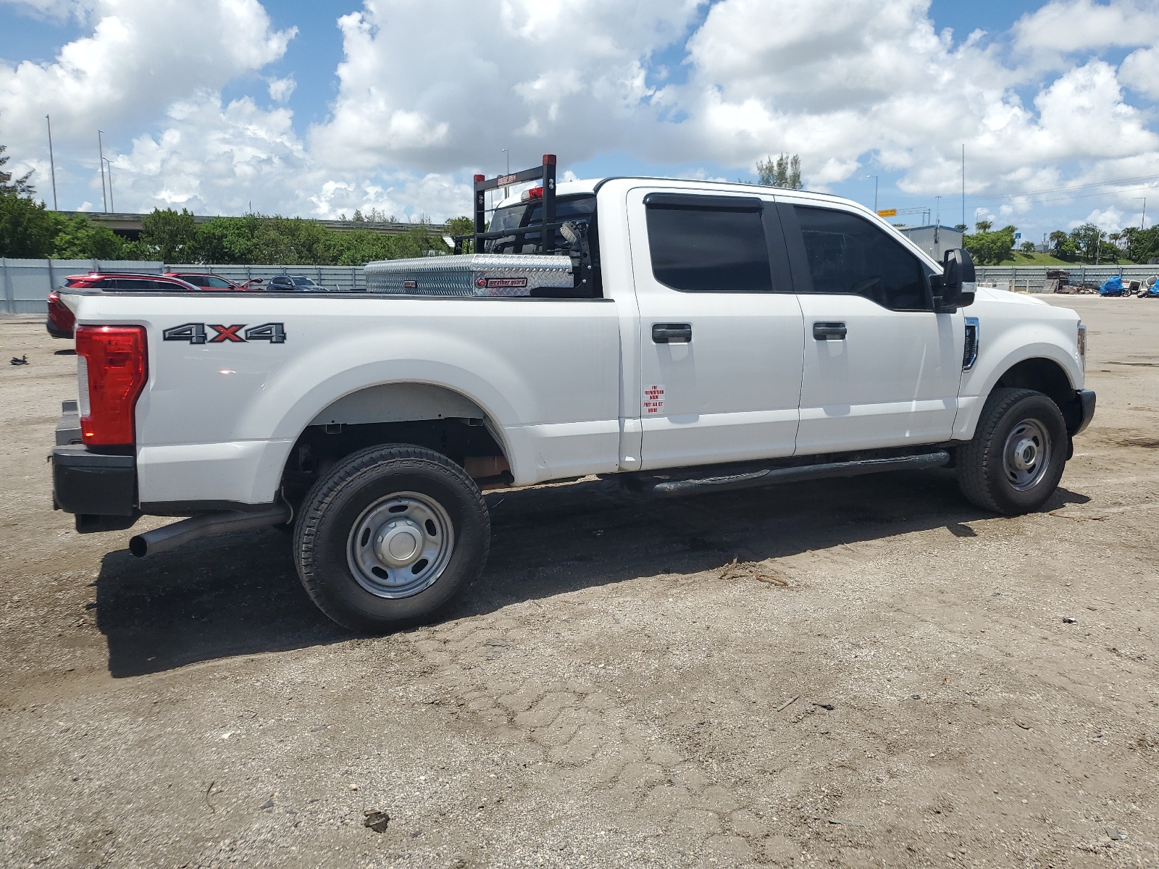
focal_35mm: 26
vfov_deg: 53.1
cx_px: 580
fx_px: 871
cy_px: 434
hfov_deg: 67.3
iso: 50
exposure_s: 1/5000
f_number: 1.5
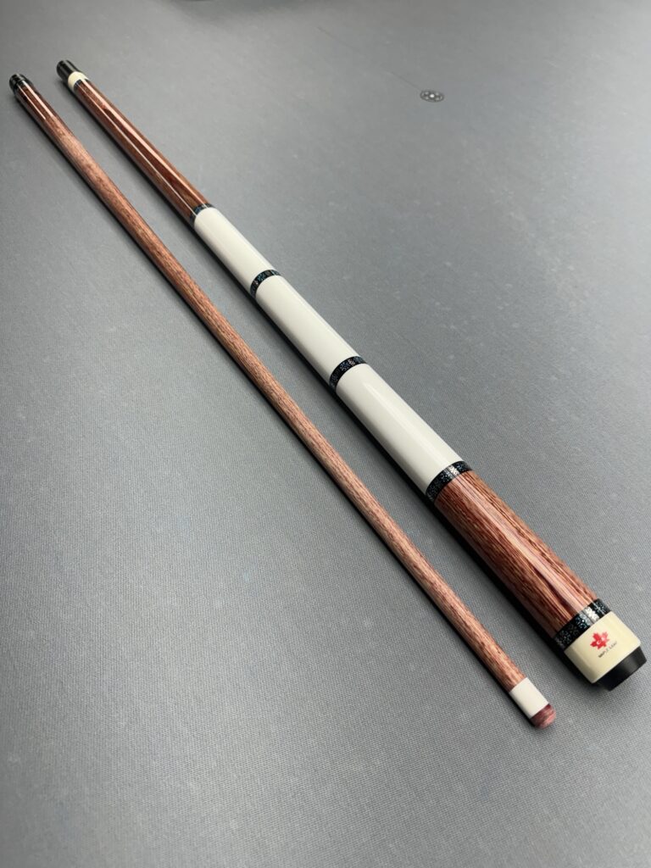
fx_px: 602
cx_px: 326
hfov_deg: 56.8
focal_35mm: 24
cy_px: 434
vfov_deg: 71.6
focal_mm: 6.76
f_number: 1.78
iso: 64
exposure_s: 1/179
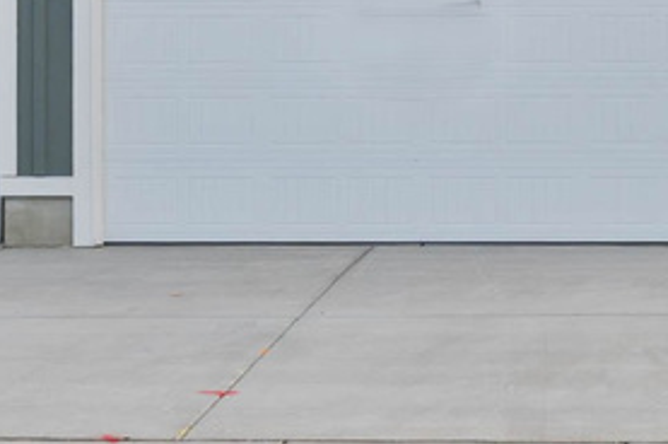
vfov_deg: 11.8
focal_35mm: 111
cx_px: 610
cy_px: -195
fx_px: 2057
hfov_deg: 18.1
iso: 320
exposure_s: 1/60
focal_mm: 30
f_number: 8
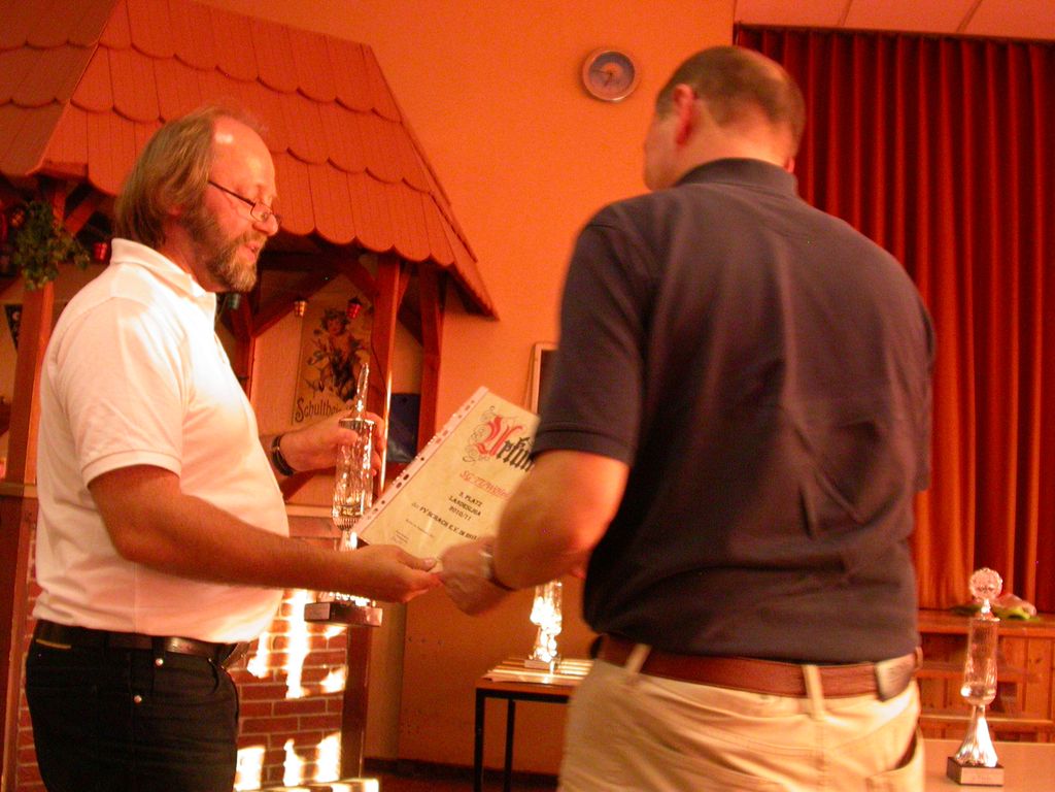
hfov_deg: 49.0
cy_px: 396
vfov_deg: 37.7
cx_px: 528
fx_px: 1158
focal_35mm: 38
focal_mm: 7.85
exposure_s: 1/53
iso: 400
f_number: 3.3
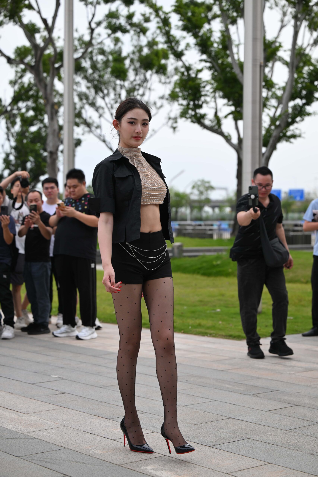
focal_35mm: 70
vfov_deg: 28.8
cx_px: 159
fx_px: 927
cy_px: 238
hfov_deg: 19.5
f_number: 3.5
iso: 250
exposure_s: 1/500
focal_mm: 70
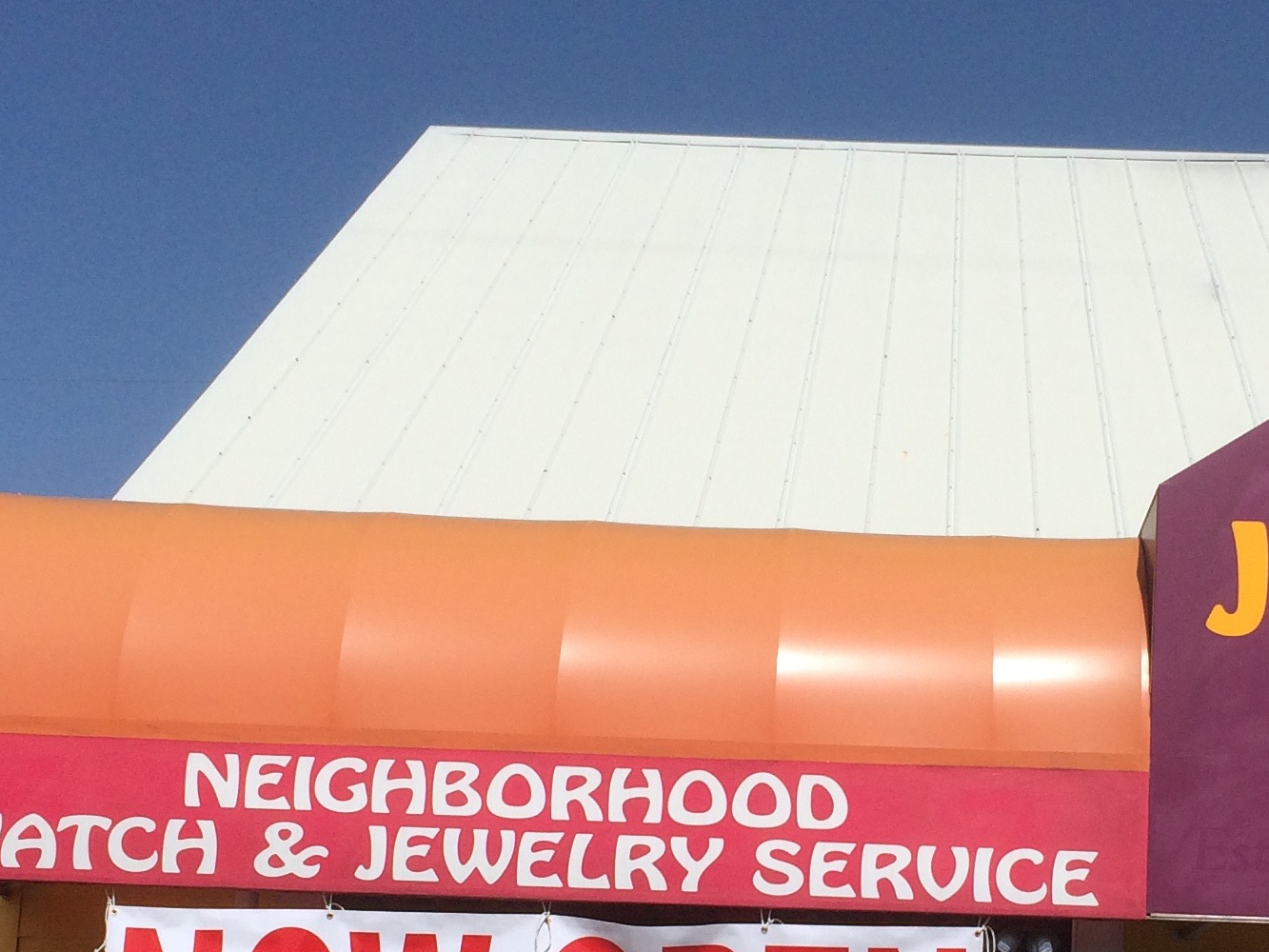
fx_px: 2603
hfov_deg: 27.2
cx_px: 839
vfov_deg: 20.4
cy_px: 796
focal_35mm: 71
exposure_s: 1/5882
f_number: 2.2
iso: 32
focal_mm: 4.15
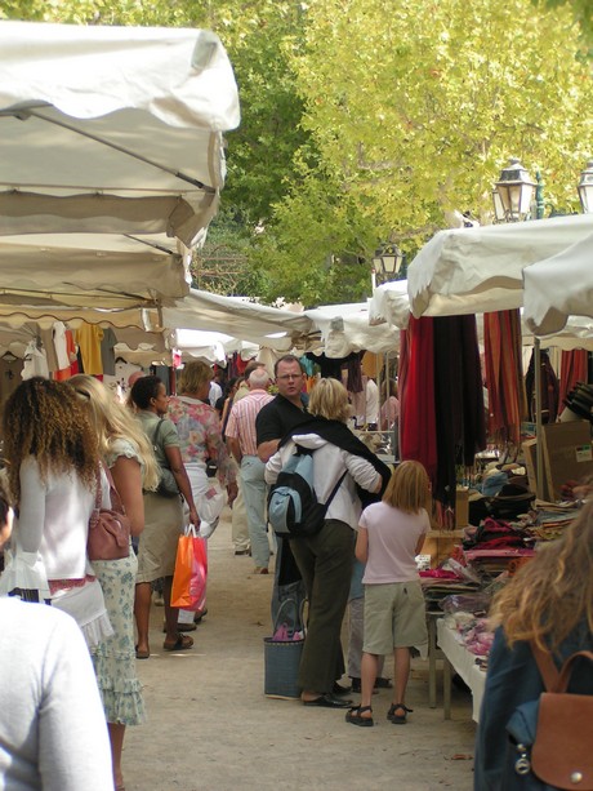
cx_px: 296
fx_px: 2260
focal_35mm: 99
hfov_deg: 14.9
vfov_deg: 19.8
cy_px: 396
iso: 50
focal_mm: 15.2
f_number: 3.5
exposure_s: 1/250
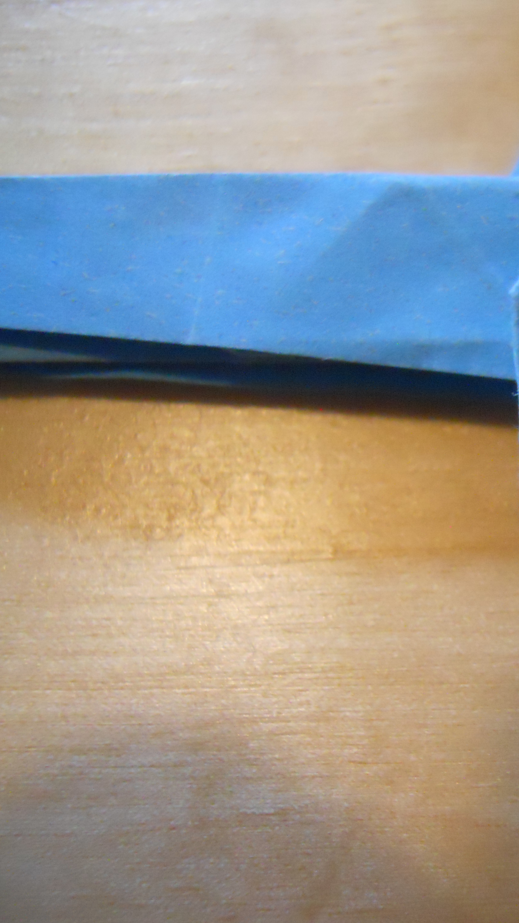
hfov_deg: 27.0
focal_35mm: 41
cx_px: 545
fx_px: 1003
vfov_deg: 49.4
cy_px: 465
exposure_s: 1/50
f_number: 2.7
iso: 800
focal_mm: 5
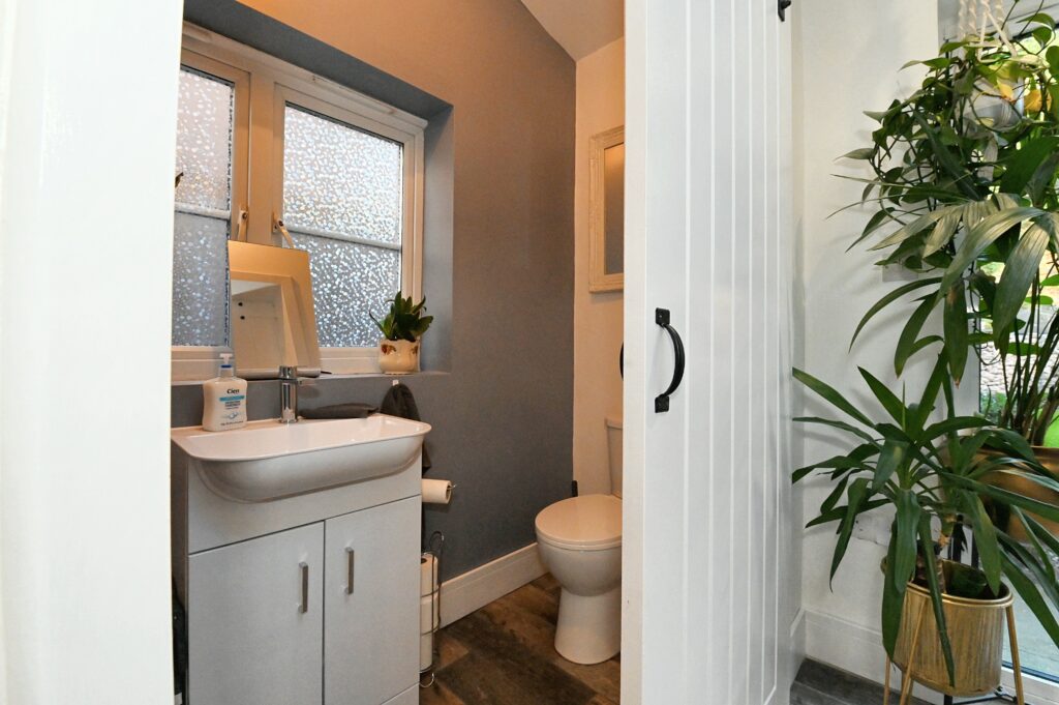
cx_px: 530
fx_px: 441
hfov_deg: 100.4
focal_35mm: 15
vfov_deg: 77.2
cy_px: 352
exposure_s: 1/200
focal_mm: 15
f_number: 10
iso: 6400
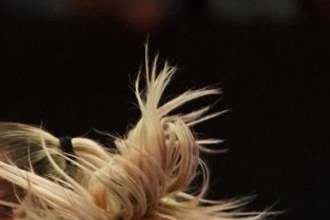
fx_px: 9560
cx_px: -98
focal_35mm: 1043
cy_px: 425
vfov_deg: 1.3
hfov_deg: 2.0
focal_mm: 200
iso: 6400
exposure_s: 1/1000
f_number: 2.8
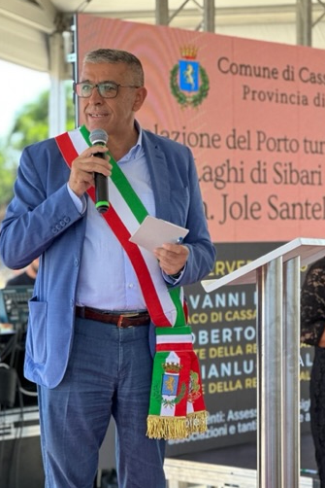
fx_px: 1380
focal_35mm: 102
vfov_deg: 20.0
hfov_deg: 13.4
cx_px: 194
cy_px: 251
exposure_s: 1/120
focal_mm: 9
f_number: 2.8
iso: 40
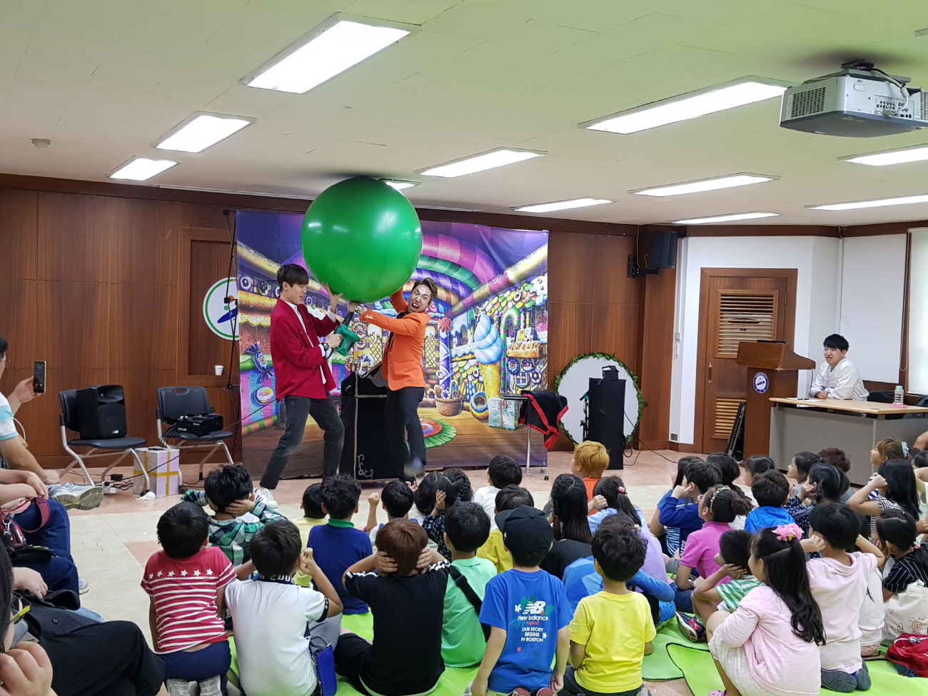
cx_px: 464
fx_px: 697
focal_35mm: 26
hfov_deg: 67.3
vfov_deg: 53.1
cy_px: 348
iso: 160
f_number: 1.7
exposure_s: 1/40
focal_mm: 4.2
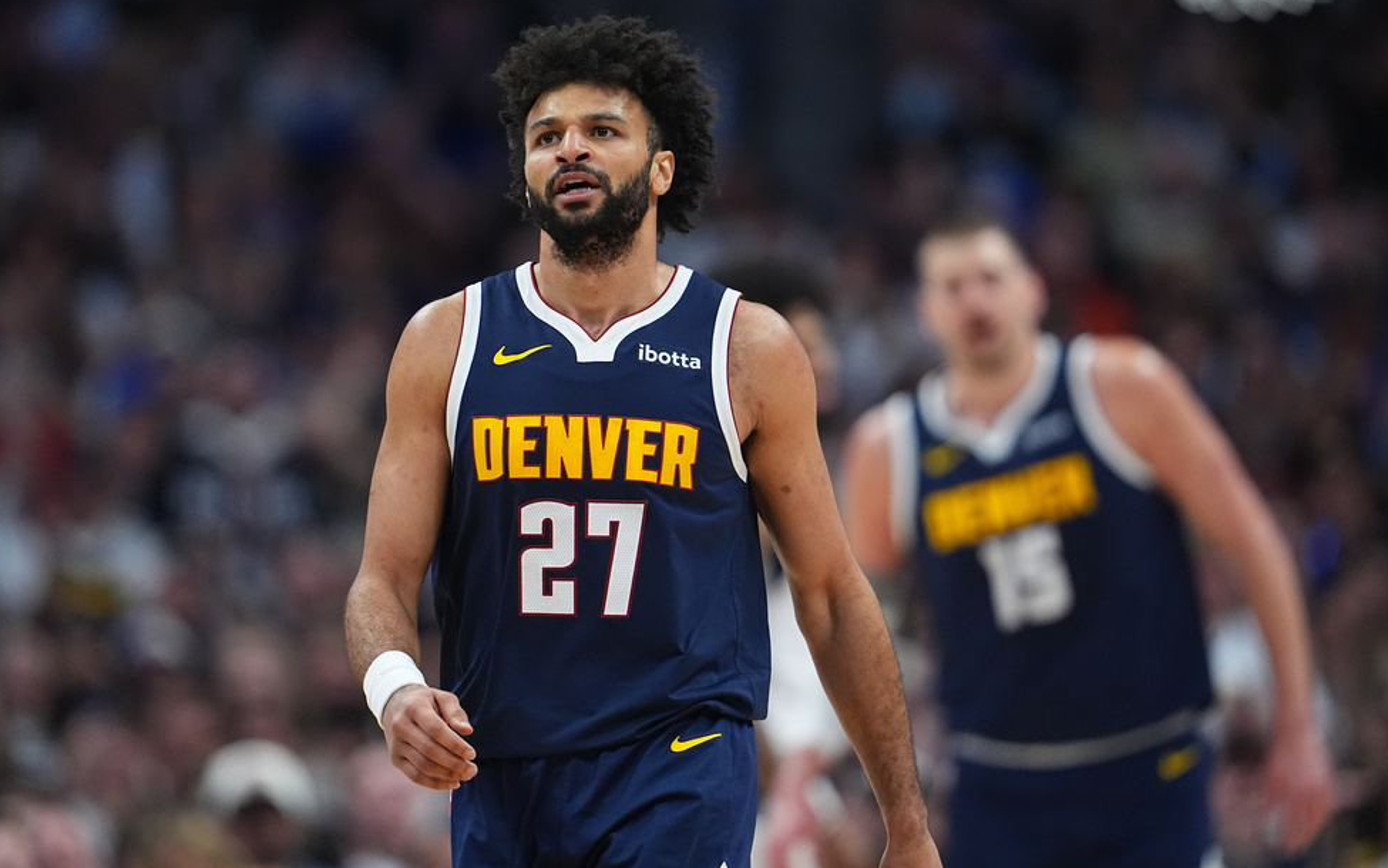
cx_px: 666
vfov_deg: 3.1
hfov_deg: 4.9
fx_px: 16195
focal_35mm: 428
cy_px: 432
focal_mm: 400
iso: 5000
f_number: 3.2
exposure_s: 1/2000
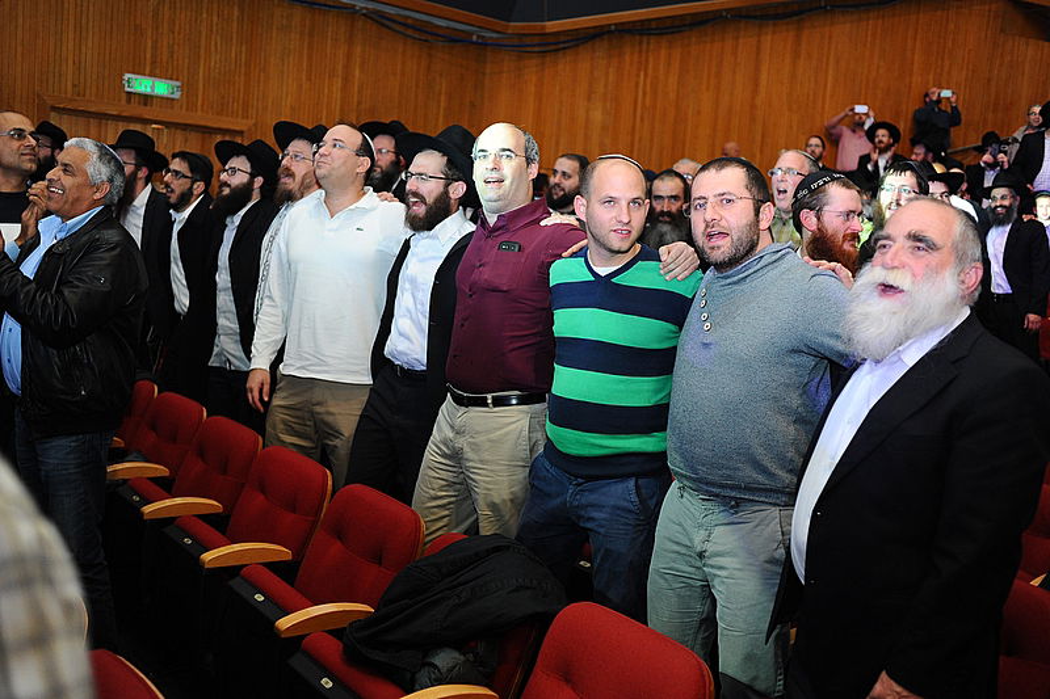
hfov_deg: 54.4
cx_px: 525
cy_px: 350
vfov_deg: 37.8
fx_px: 1021
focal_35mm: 35
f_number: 3.2
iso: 1600
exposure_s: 1/160
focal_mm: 35
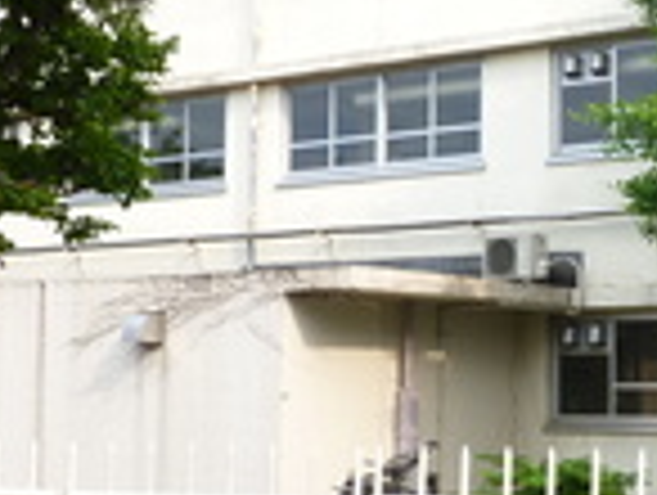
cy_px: 297
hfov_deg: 22.7
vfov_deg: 18.0
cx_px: 688
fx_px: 1559
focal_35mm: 82
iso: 80
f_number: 4
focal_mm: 4.5
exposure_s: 1/125
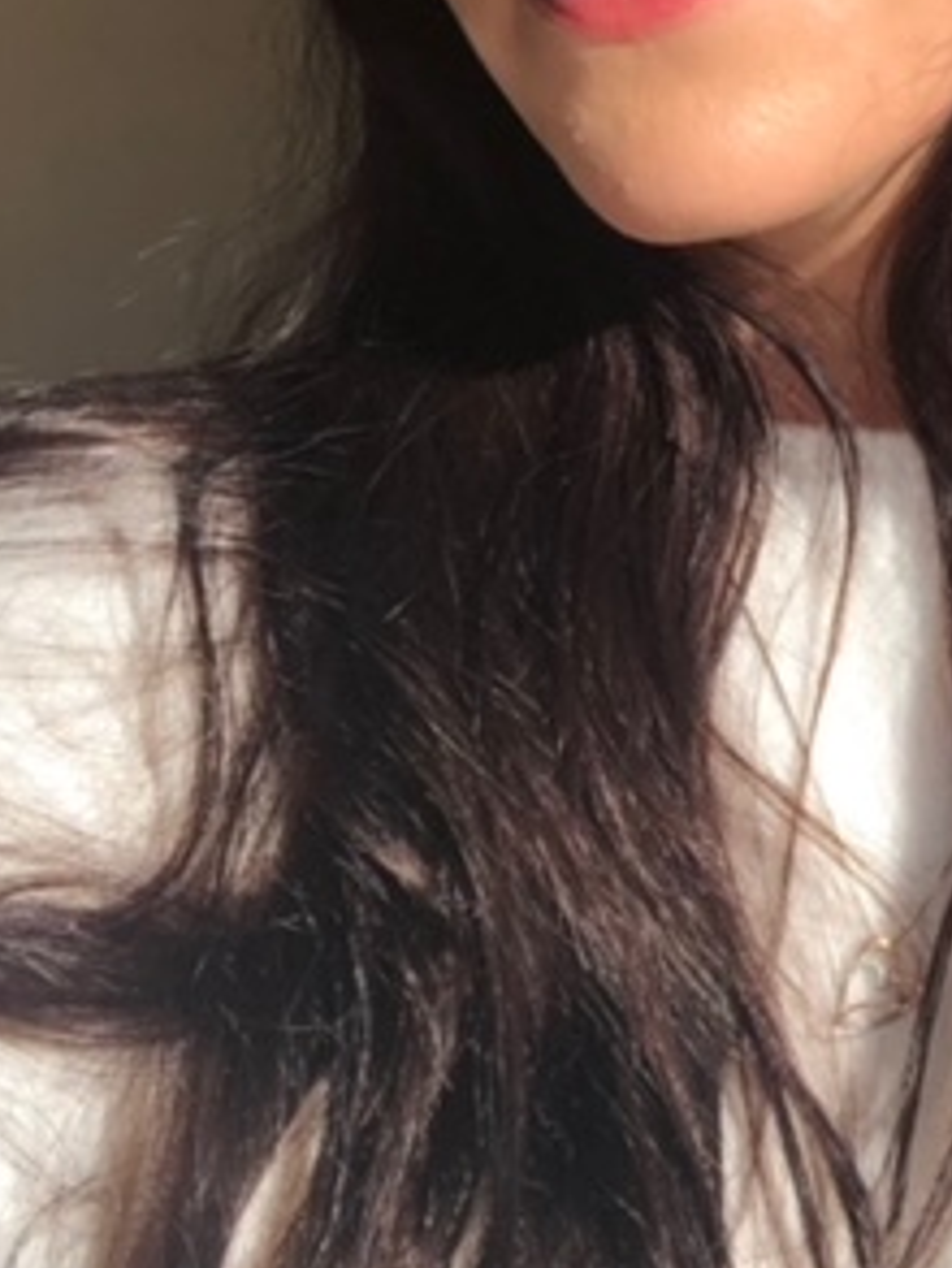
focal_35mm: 70
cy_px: 277
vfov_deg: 27.3
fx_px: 2565
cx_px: 835
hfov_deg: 20.6
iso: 20
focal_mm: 2.87
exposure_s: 1/833
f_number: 2.2
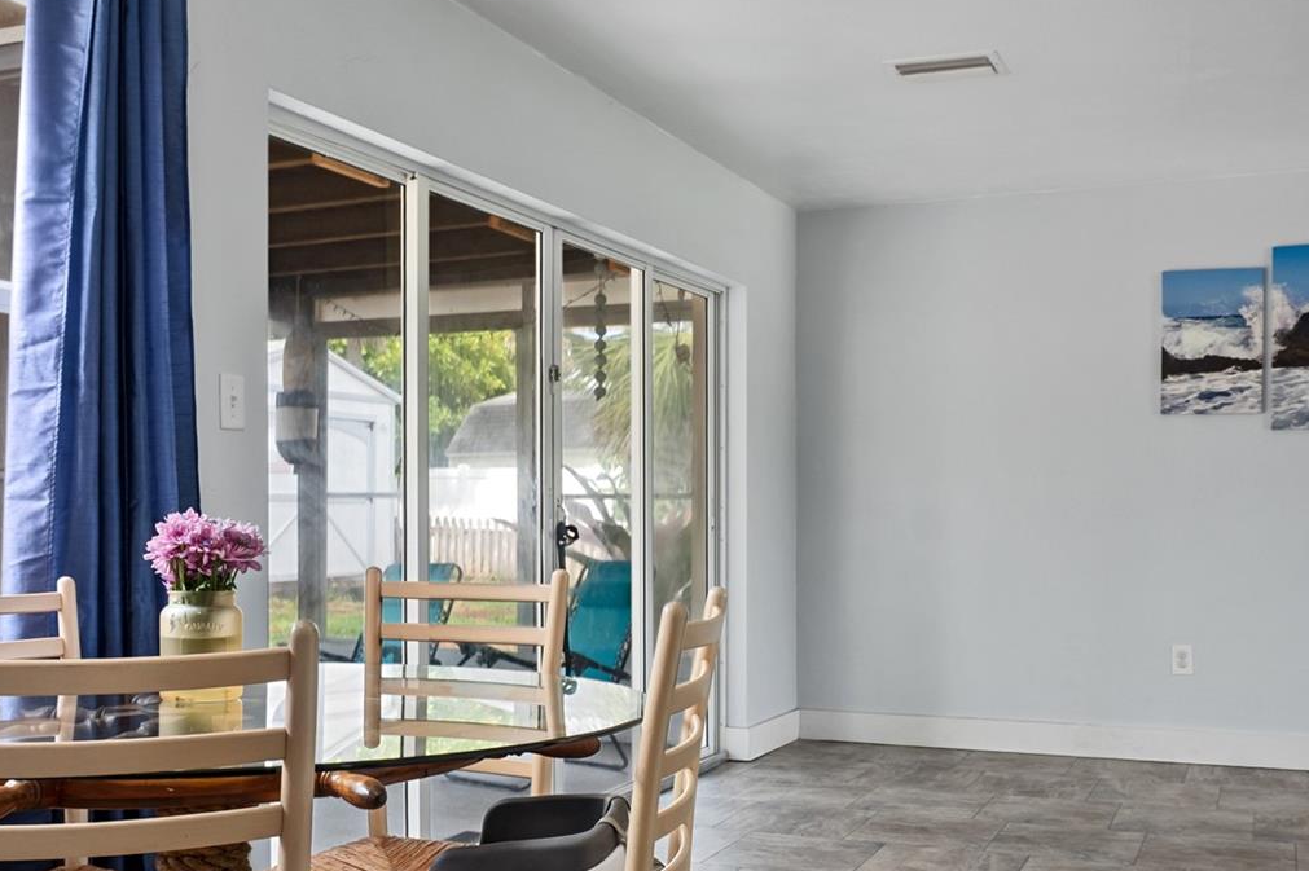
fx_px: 1381
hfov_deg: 50.7
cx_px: 698
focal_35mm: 38
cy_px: 505
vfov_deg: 34.9
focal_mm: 16
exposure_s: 1/13
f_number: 8
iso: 400
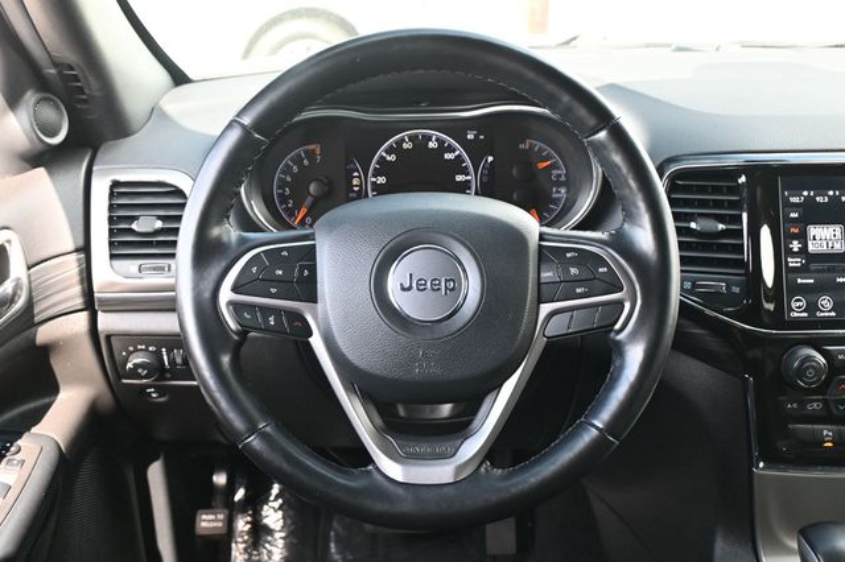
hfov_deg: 48.7
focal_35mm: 40
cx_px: 422
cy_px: 281
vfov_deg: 33.6
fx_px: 932
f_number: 4.5
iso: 1100
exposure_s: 1/125
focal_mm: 26.5
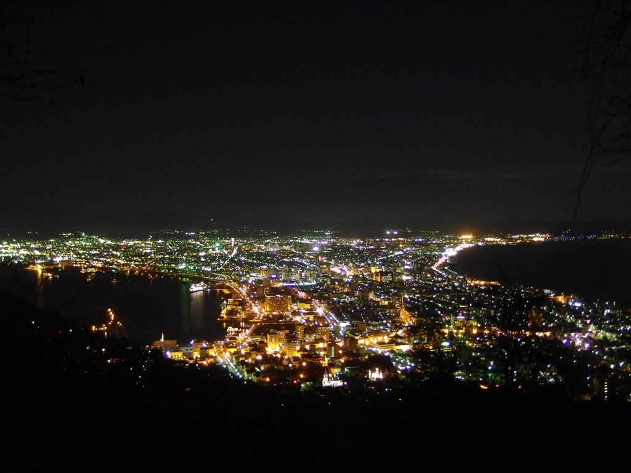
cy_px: 236
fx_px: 510
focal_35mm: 28
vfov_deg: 49.7
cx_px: 316
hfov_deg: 63.4
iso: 1250
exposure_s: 1/13
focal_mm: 6
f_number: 1.8
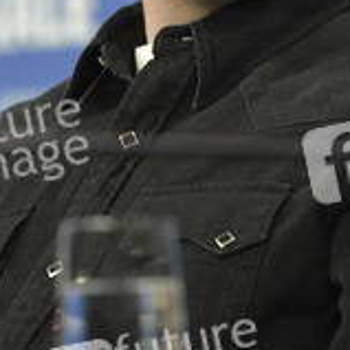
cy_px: 42
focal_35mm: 427
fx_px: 4885
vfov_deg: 4.1
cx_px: 216
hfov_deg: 4.1
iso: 1600
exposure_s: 1/250
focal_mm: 200
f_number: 4.5
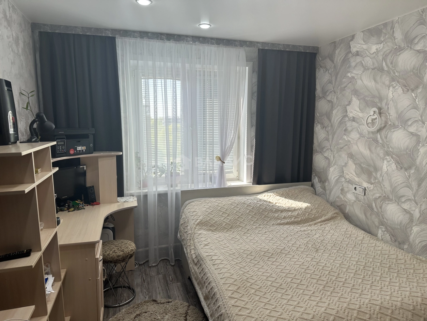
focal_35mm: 24
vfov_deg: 56.8
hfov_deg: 71.6
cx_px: 214
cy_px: 160
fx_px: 296
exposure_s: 1/326
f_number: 1.78
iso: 80
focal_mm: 6.86
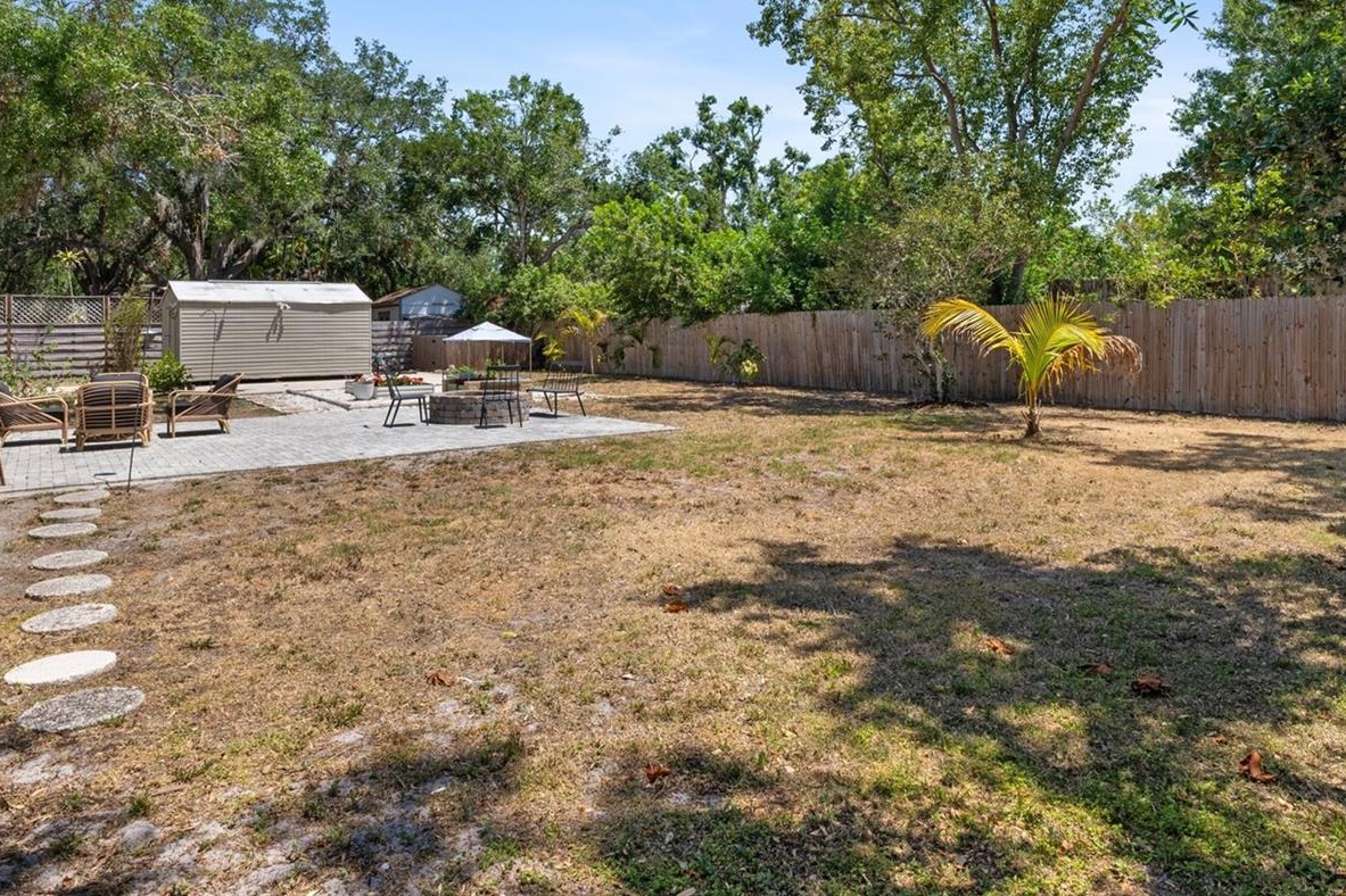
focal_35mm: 24
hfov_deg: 74.8
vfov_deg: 53.3
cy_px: 324
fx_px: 880
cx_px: 678
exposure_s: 1/250
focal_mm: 11.6
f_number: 8
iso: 100
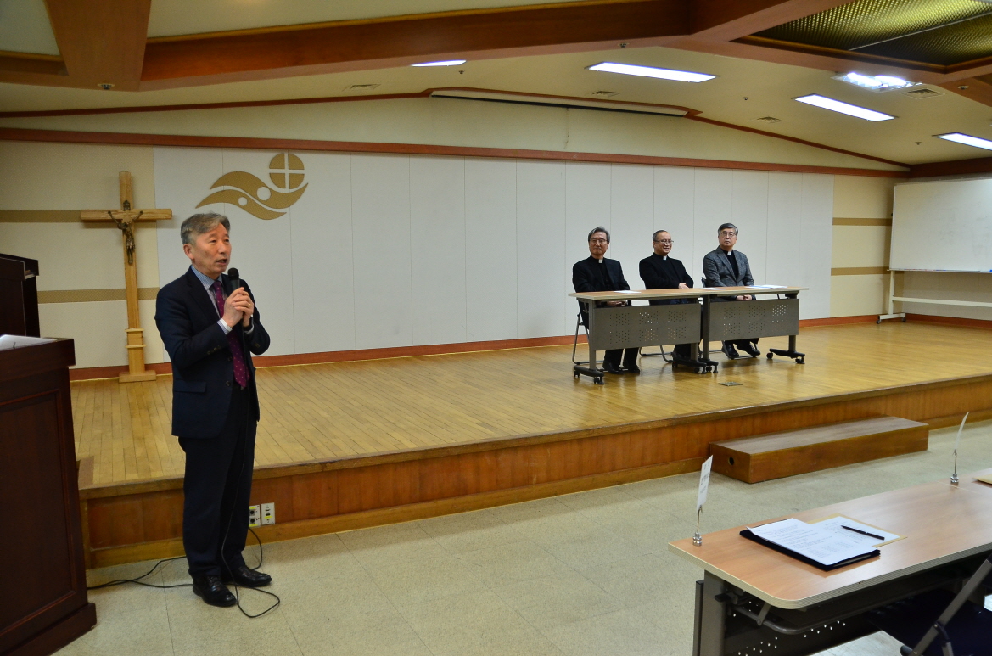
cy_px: 328
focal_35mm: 30
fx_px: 825
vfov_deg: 43.4
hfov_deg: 62.1
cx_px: 496
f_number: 3.2
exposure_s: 1/160
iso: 800
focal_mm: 20
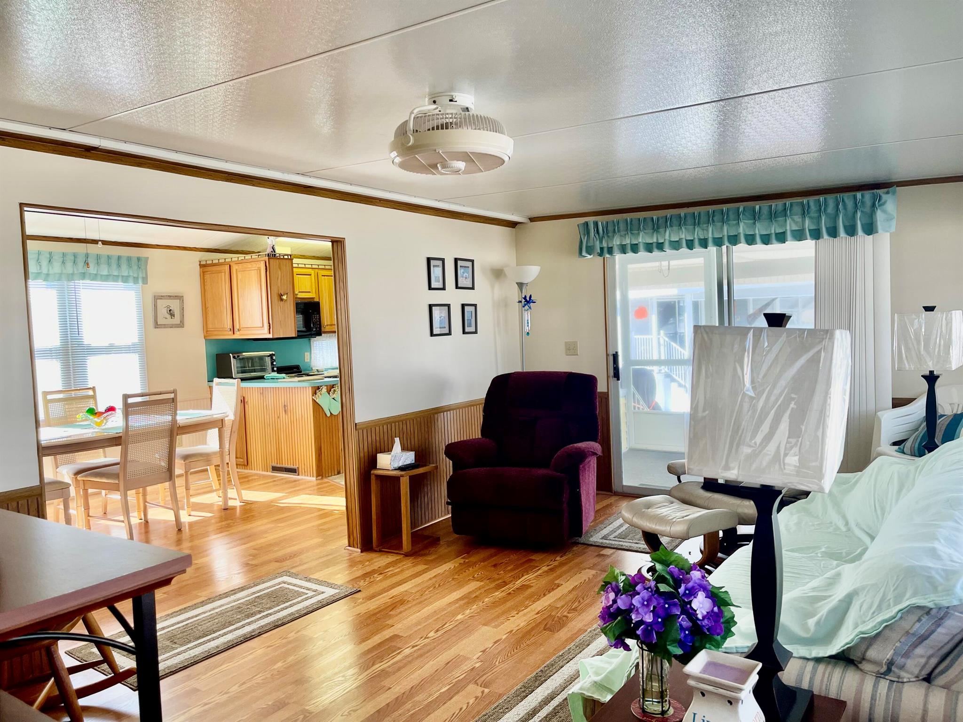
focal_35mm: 26
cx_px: 482
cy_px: 361
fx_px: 723
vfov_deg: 53.1
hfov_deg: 67.3
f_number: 1.6
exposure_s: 1/120
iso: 80
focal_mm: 5.1
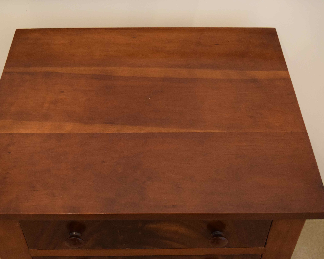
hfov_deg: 35.6
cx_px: 146
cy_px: 130
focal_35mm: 53
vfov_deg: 28.8
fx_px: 504
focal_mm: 31
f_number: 4.2
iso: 2500
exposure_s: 1/60
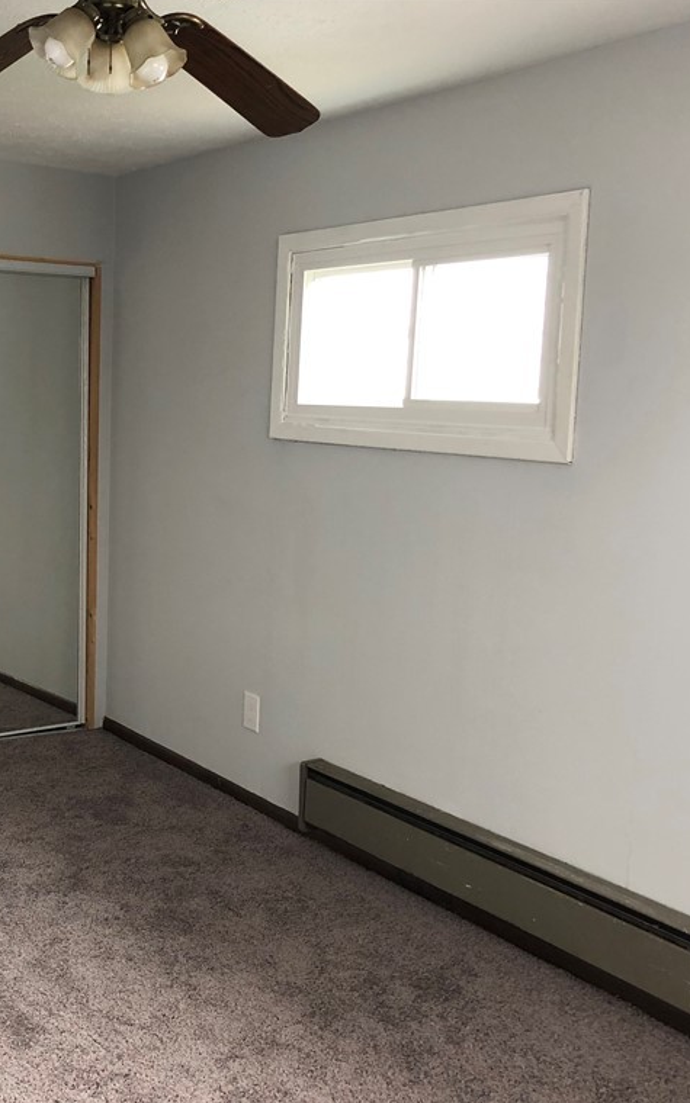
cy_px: 550
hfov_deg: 31.1
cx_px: 125
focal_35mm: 40
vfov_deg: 49.3
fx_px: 1204
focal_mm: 3.99
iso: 40
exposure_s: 1/15
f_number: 1.8
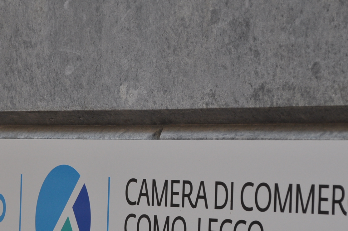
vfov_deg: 5.5
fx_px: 2395
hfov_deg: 8.3
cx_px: 197
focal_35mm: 248
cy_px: 205
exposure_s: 1/60
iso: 400
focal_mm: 86
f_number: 5.3
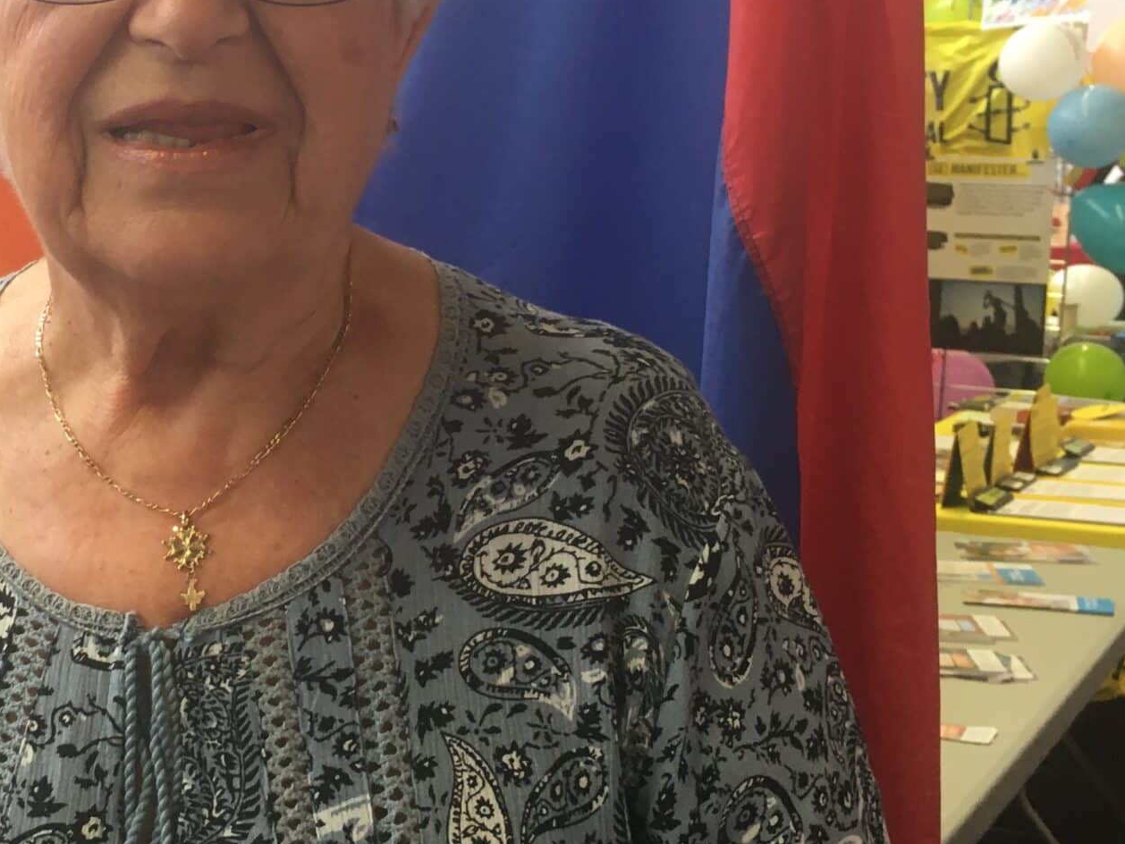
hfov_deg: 31.8
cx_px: 216
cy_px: 375
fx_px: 1918
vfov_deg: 24.8
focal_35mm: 59
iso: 80
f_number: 2.2
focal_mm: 4.15
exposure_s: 1/30
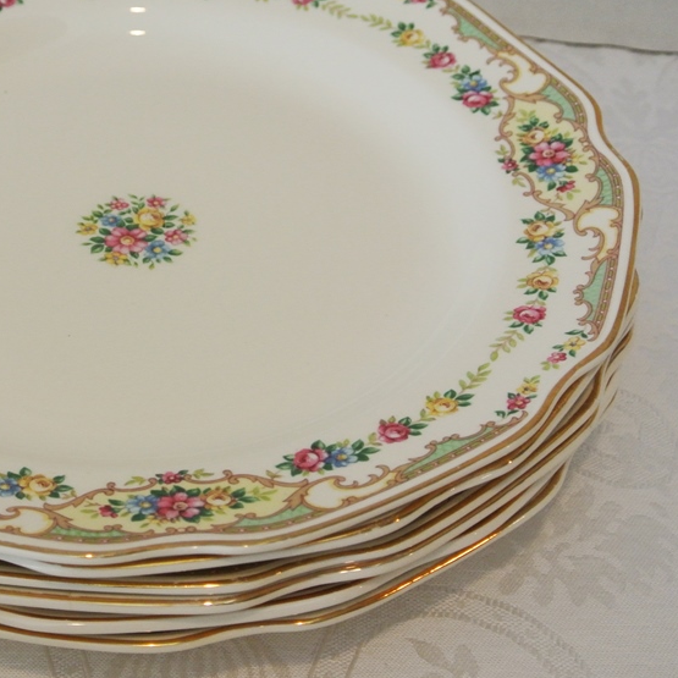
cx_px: 111
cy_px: 308
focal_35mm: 72
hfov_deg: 23.5
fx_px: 1595
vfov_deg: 24.0
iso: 560
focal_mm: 17.5
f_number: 4.5
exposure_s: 1/60
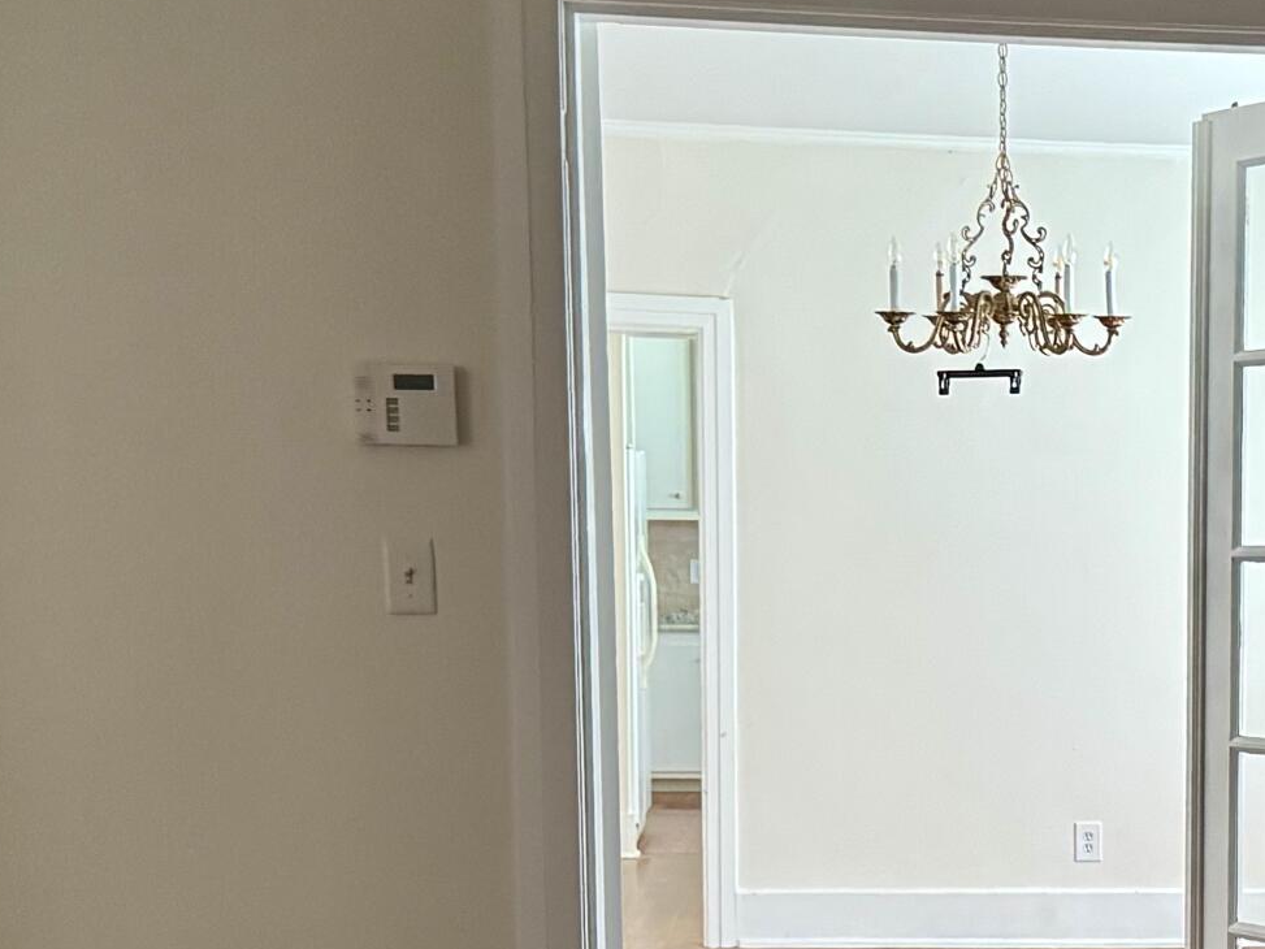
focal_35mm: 74
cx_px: 1140
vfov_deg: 19.5
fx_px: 2705
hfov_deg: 25.5
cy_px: 881
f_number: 1.78
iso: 800
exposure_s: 1/60
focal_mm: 6.76
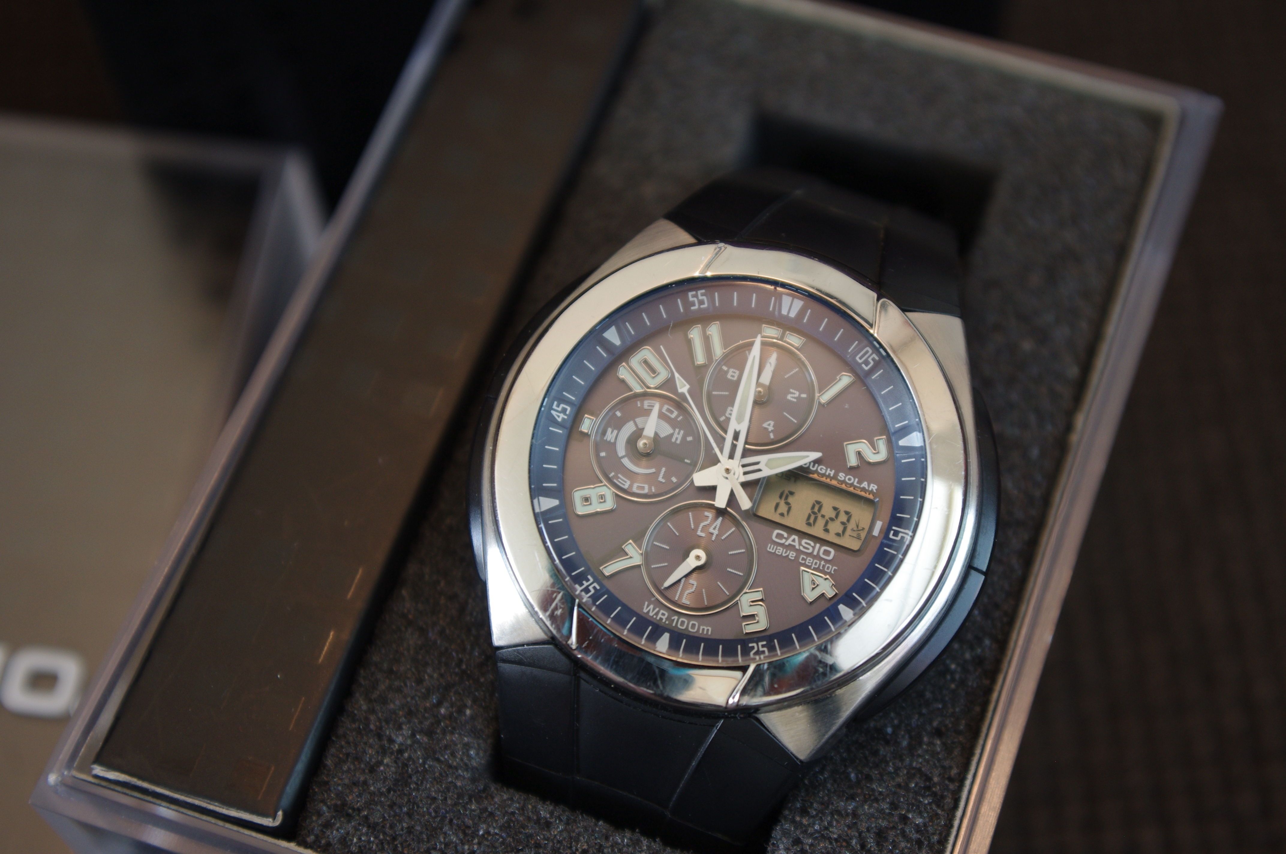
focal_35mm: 67
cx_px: 643
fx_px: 2390
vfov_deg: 20.3
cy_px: 427
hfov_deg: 30.1
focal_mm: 45
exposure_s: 1/5
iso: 400
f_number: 5.6
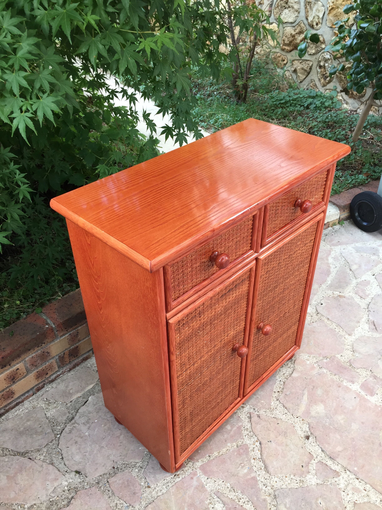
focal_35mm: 29
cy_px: 255
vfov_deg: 61.7
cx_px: 191
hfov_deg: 48.2
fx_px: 427
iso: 40
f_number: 2.2
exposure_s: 1/60
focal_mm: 4.15
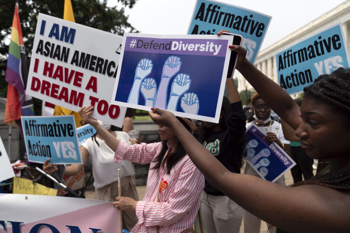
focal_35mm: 24
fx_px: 233
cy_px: 116
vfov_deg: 53.1
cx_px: 175
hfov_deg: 73.7
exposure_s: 1/2000
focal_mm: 24
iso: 100
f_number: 3.5
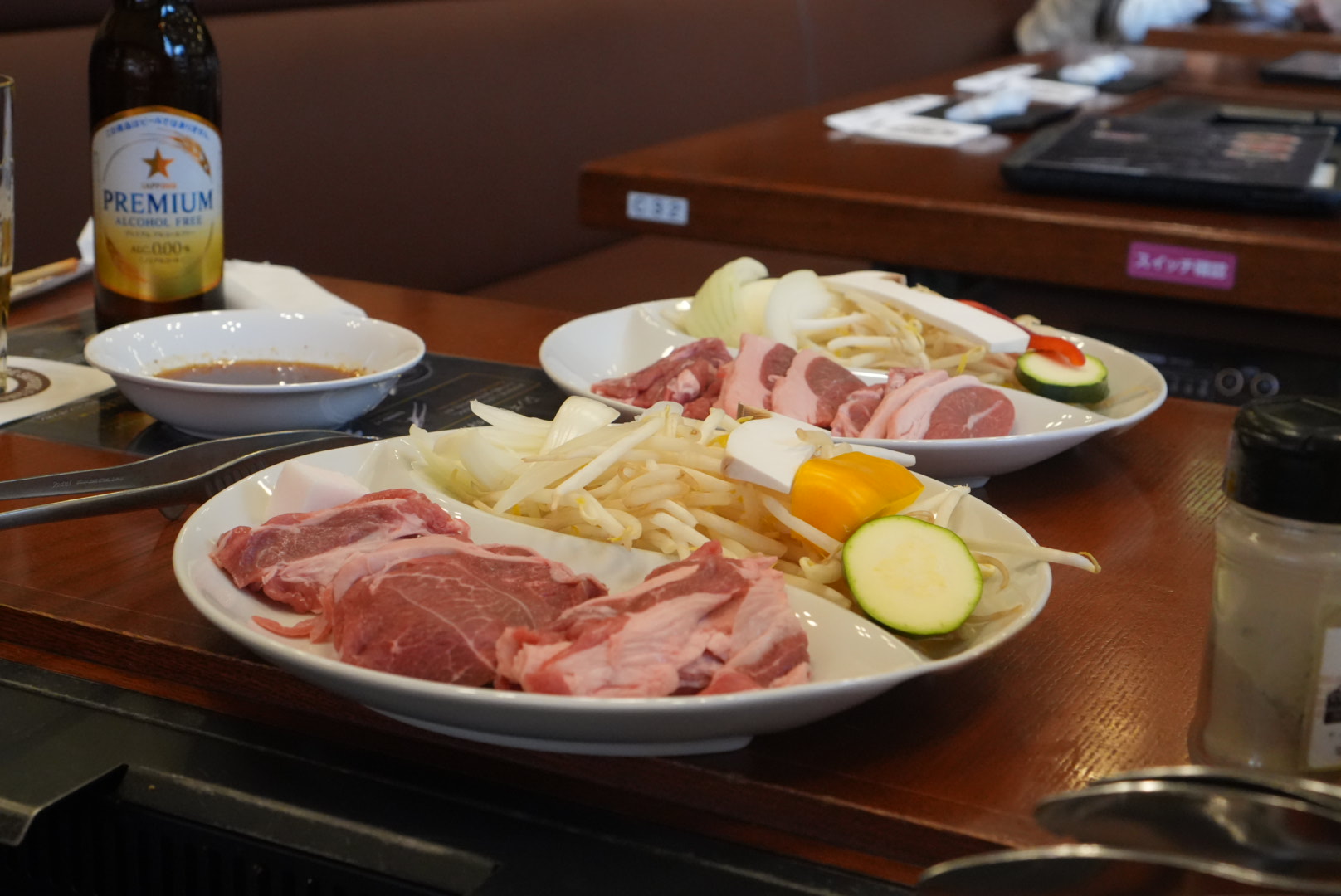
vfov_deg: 25.8
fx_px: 1957
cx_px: 670
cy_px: 448
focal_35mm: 52
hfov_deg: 37.8
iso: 3200
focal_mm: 35
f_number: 6.3
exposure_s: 1/200
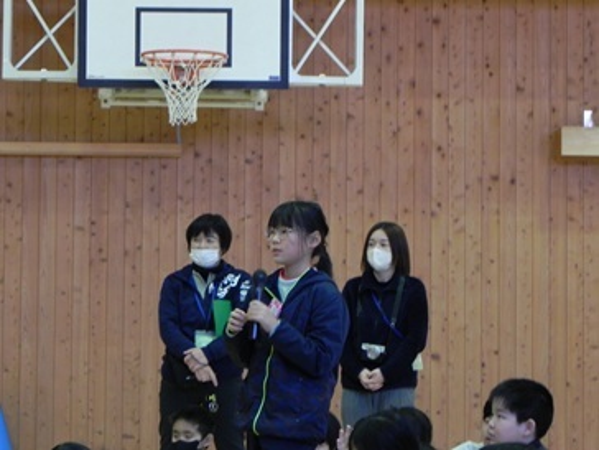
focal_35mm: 144
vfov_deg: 10.3
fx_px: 2492
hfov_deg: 13.7
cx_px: 300
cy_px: 225
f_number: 4.5
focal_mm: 25.7
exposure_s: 1/30
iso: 364
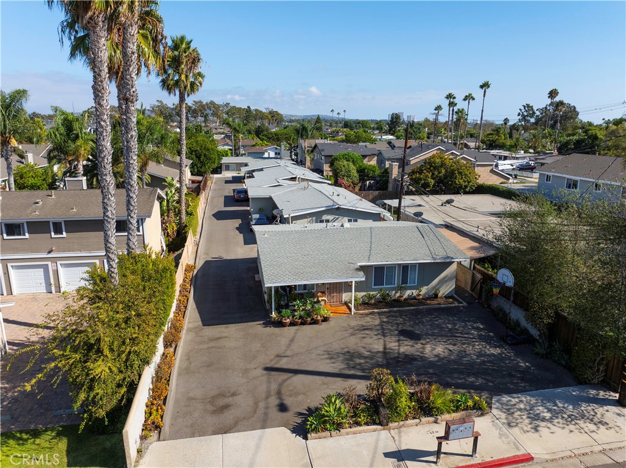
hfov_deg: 71.6
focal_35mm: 24
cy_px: 234
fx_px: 434
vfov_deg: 56.7
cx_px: 313
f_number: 2.8
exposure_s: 1/240
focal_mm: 12.29
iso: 100
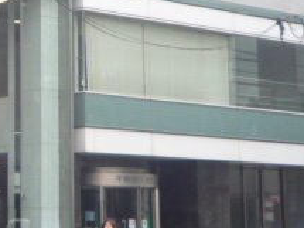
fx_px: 992
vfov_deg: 13.0
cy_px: 27
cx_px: -74
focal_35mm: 113
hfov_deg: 16.6
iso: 100
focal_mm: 4.4
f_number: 2.8
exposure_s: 1/250
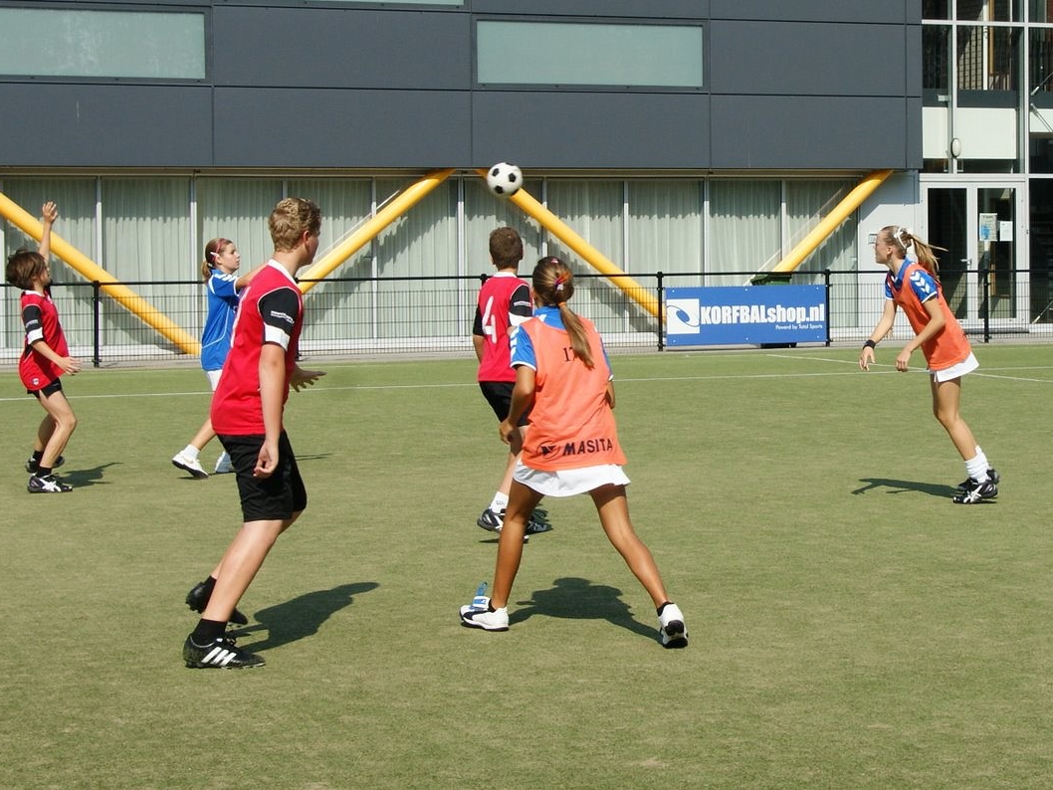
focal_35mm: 49
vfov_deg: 29.7
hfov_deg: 38.9
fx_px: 1491
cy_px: 395
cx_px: 512
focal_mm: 30
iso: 200
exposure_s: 1/400
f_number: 10
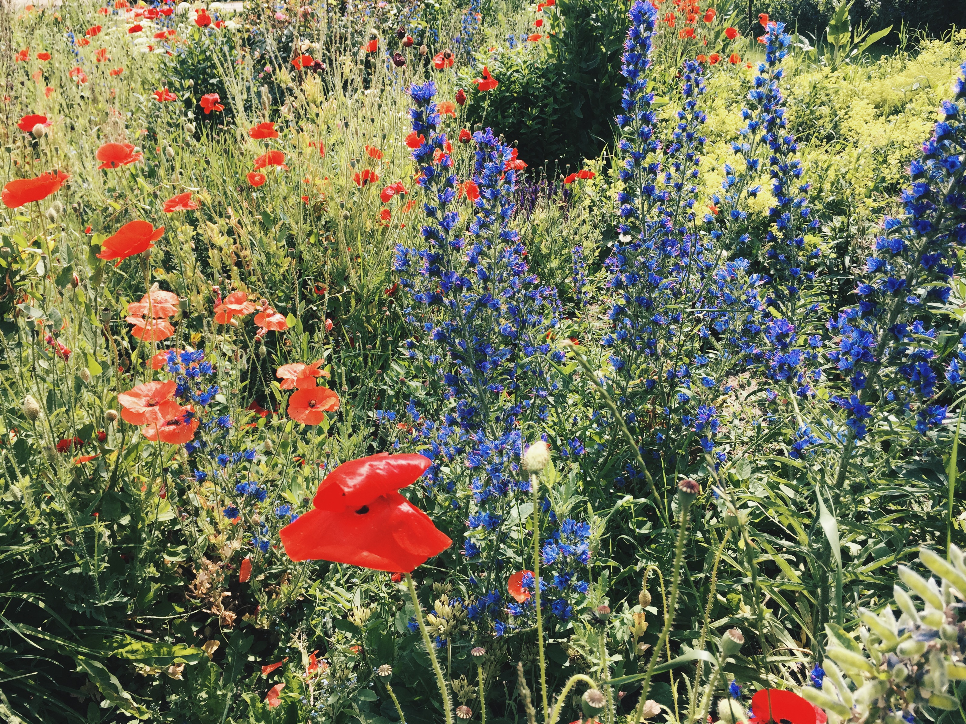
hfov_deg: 60.0
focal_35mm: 30
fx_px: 837
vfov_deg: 46.8
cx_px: 479
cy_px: 350
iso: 32
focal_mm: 4.15
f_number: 2.2
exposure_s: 1/879
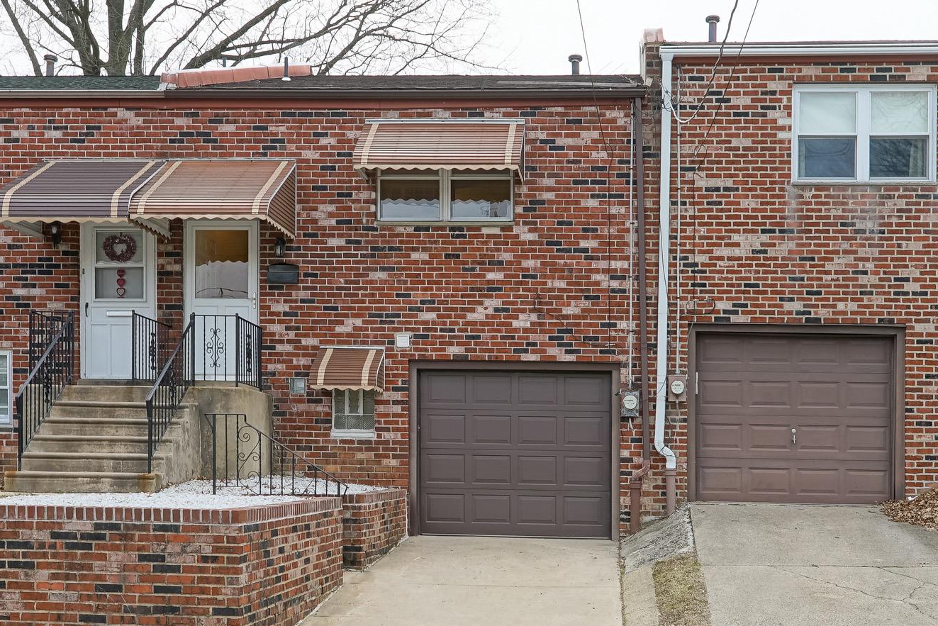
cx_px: 376
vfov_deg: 28.0
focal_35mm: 48
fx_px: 1251
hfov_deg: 40.9
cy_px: 382
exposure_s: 1/30
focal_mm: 31
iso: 250
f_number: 11
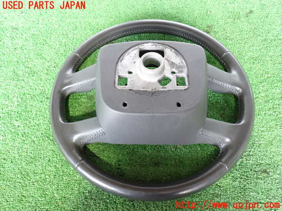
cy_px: 106
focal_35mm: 30
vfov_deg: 46.8
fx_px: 244
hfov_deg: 60.0
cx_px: 141
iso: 640
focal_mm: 5.4
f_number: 2.3
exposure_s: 1/30
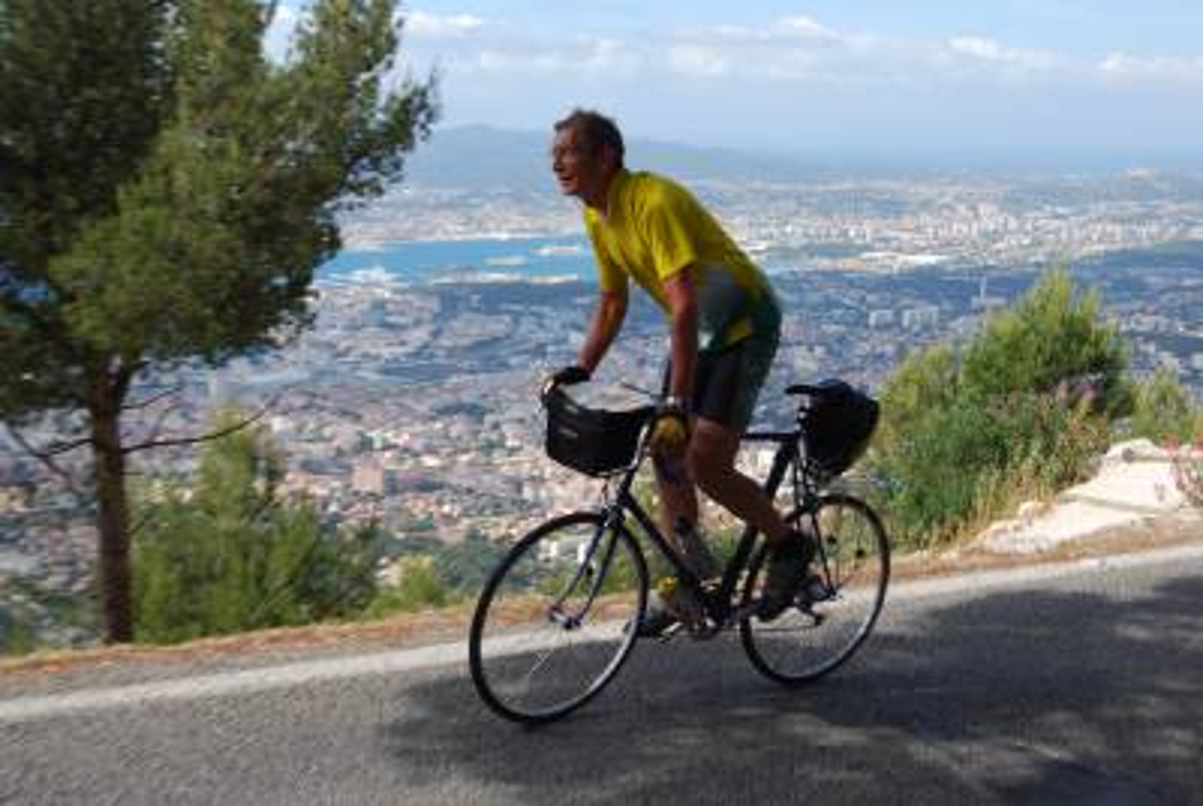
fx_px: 1908
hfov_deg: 35.0
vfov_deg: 23.9
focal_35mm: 57
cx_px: 602
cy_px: 403
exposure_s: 1/125
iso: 100
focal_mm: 38
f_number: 9
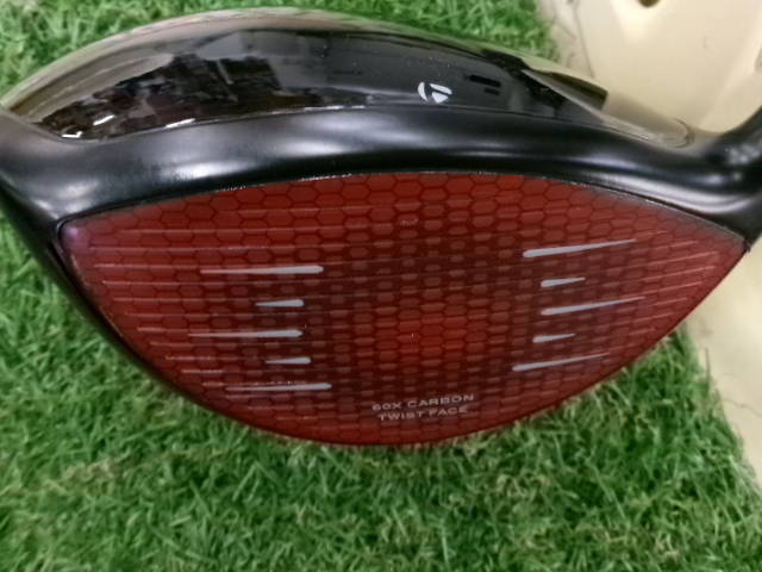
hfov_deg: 63.4
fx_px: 616
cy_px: 286
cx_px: 381
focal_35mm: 28
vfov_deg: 49.7
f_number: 3.9
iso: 800
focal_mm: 5.1
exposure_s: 1/34
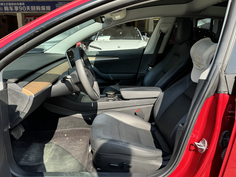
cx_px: 107
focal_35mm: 28
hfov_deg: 63.3
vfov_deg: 49.7
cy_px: 93
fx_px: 191
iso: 80
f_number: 1.78
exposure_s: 1/723
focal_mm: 6.86
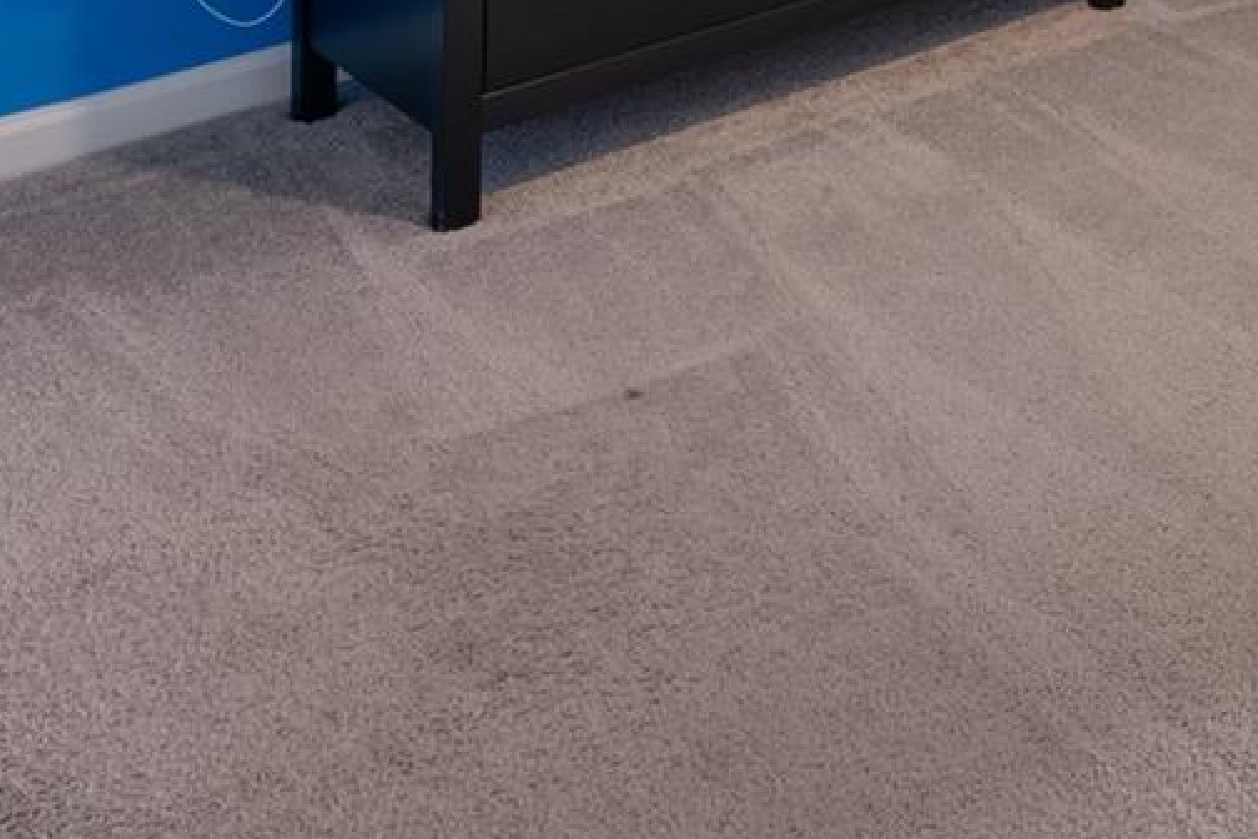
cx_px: 1488
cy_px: -818
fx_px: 2131
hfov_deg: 28.8
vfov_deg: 16.9
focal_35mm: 61
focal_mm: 15
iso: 100
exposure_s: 2
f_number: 10
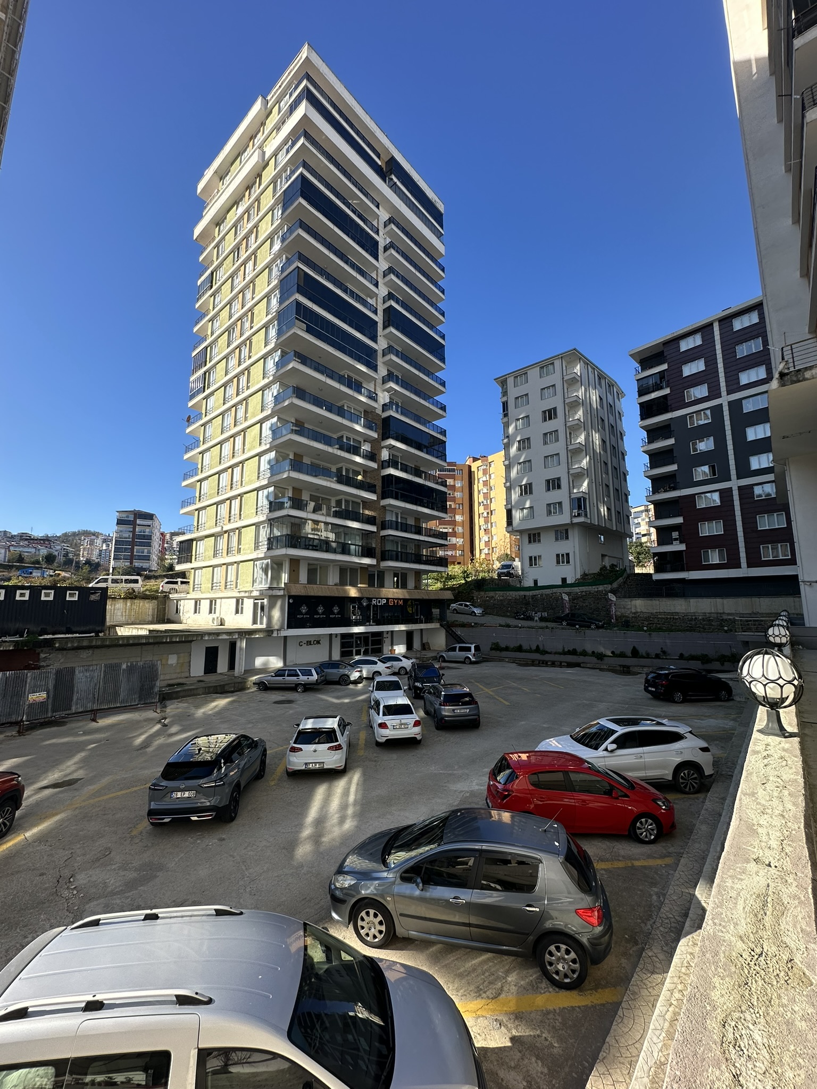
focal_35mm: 14
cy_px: 544
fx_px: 441
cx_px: 408
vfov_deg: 102.1
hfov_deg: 85.7
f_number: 2.2
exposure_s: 1/615
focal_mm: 2.22
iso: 40
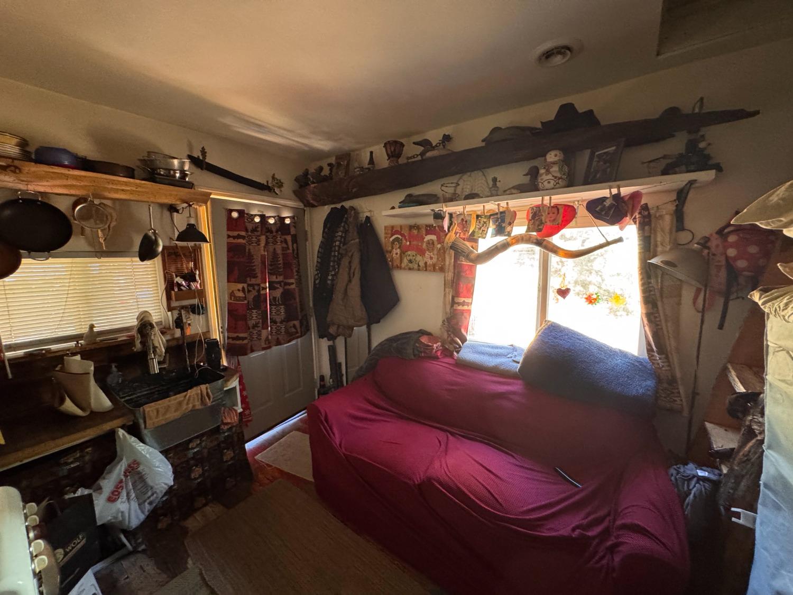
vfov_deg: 85.7
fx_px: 321
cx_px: 396
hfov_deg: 102.1
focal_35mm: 14
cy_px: 298
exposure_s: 1/60
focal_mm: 2.22
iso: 500
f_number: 2.2
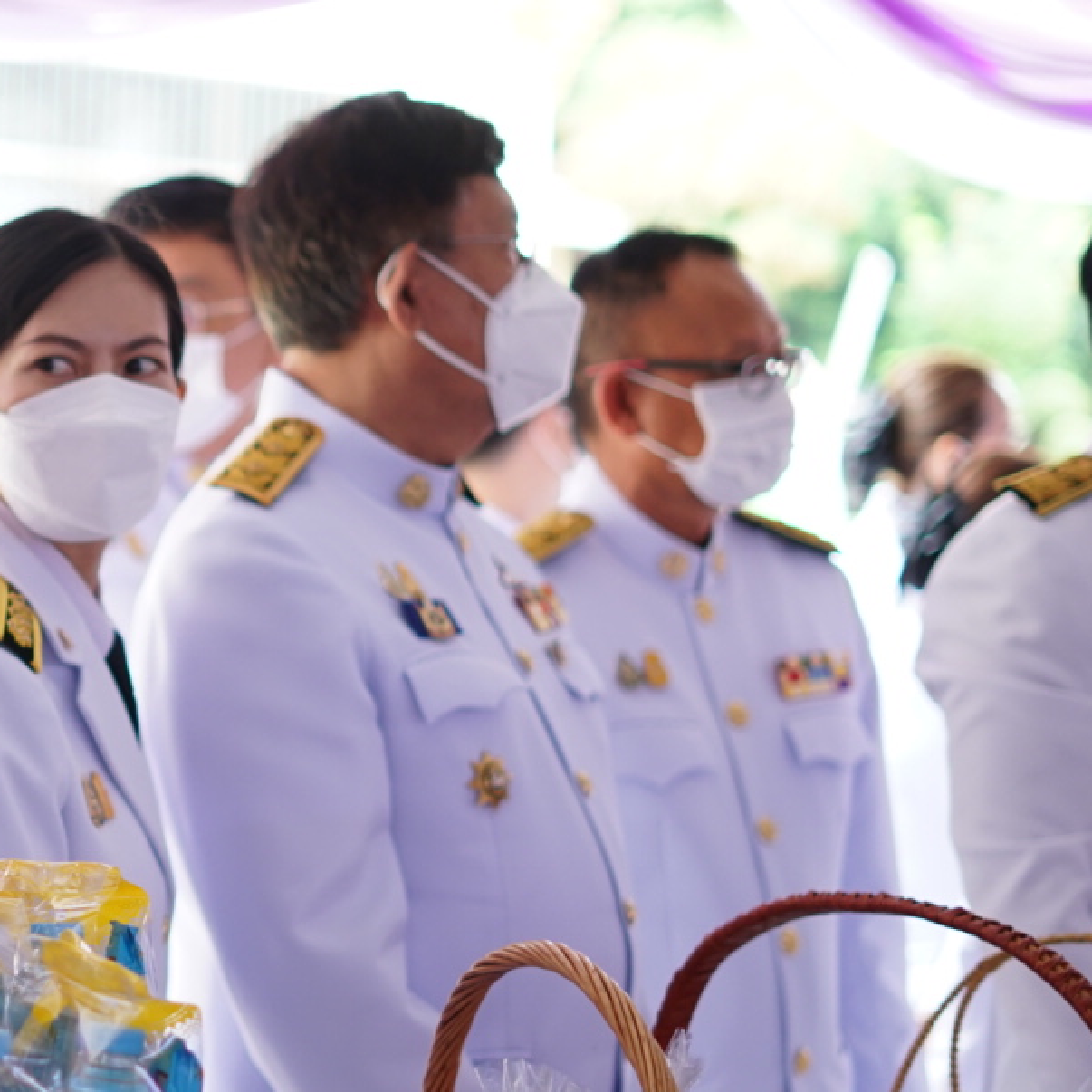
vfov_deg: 15.3
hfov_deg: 15.0
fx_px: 4069
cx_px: -42
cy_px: 639
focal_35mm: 114
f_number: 1.8
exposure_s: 1/125
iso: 400
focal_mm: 50
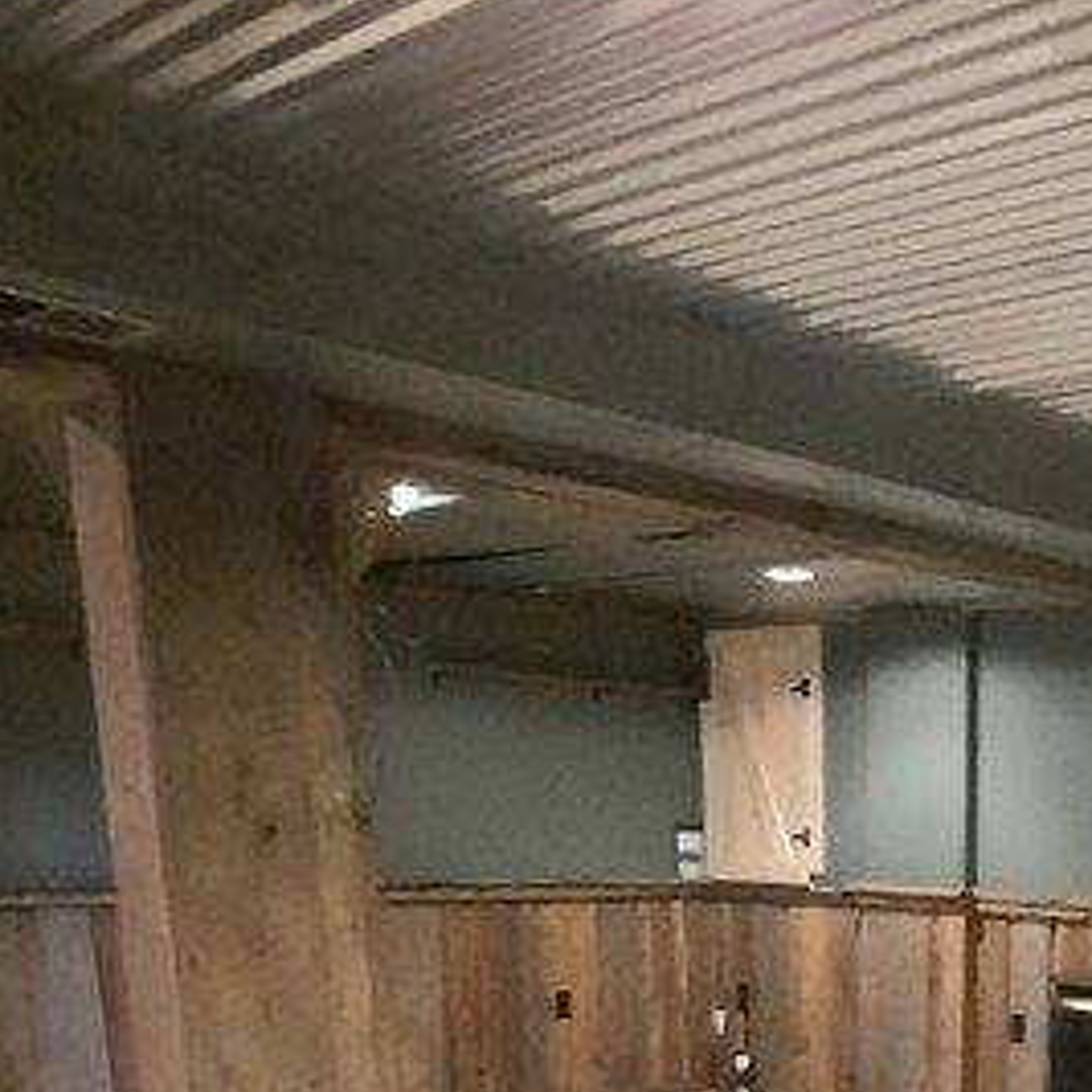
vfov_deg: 32.7
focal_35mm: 44
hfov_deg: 34.3
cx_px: 1133
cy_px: 1256
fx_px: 1570
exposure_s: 1/17
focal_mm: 1.74
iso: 800
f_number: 2.2
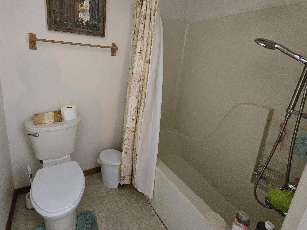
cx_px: 135
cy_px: 92
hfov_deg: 94.0
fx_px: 142
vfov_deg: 77.2
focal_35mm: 16
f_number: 2.2
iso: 1250
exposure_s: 1/60
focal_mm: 2.2
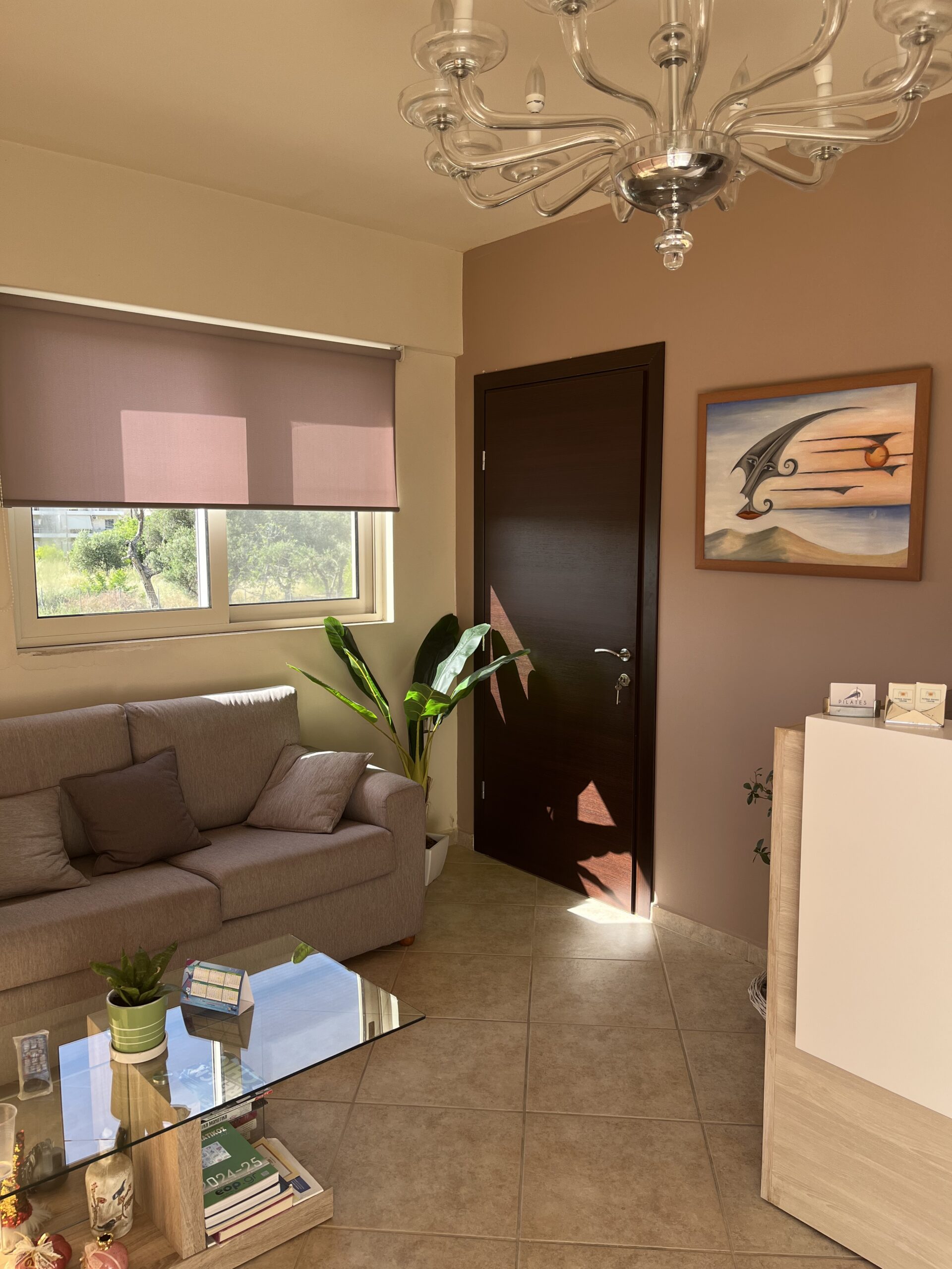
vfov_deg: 67.3
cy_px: 634
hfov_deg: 53.1
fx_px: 953
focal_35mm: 26
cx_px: 476
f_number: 1.6
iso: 40
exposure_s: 1/281
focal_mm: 5.1
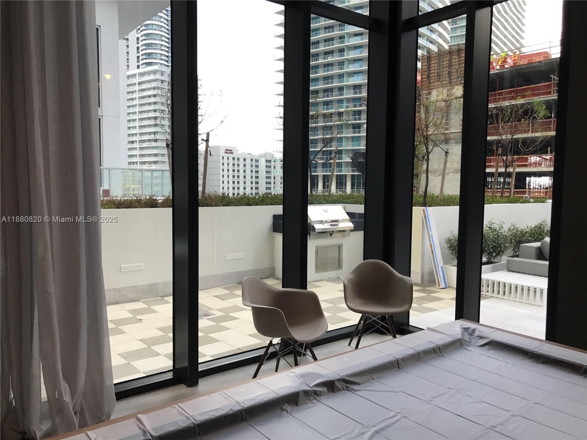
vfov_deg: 49.7
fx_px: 475
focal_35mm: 28
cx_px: 294
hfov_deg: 63.4
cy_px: 220
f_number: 1.8
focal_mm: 3.99
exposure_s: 1/120
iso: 40
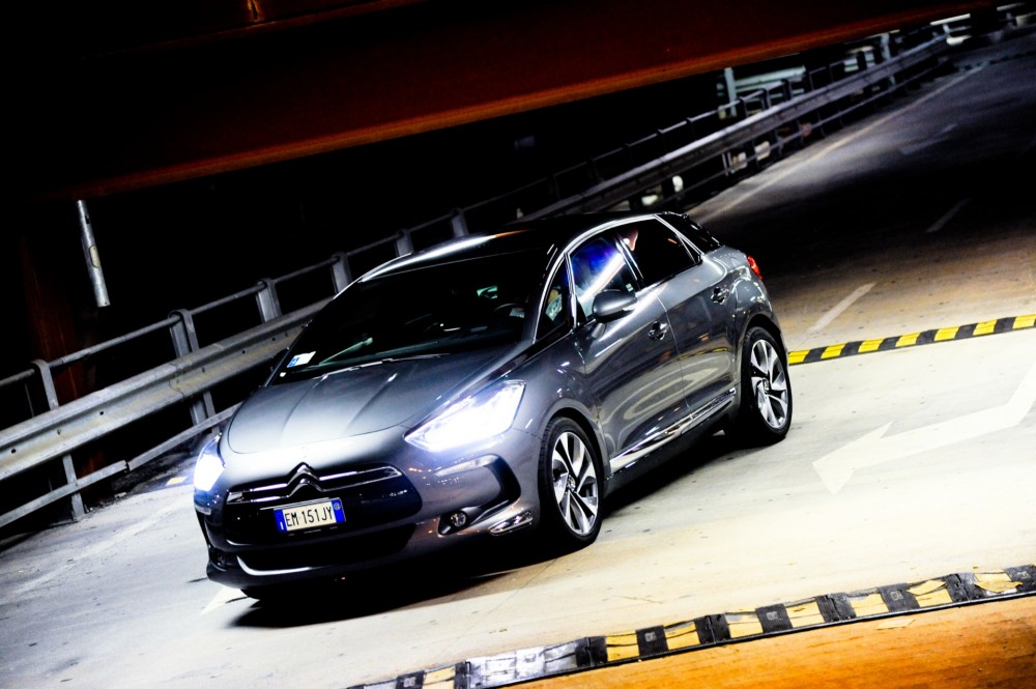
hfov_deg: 17.1
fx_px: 3450
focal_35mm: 120
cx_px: 518
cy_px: 344
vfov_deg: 11.4
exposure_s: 1/40
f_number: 4
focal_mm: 120
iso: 3200
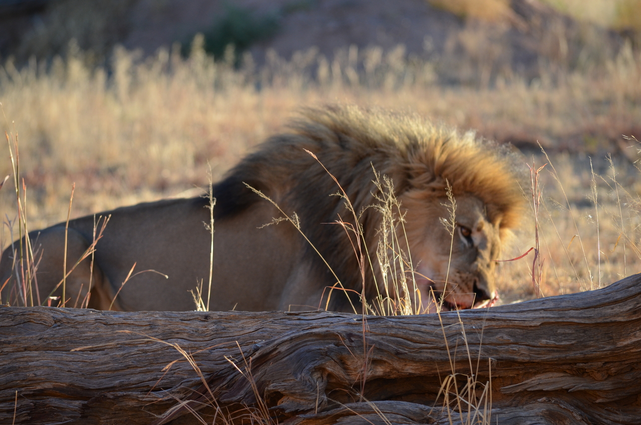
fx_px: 4398
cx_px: 320
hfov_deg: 8.3
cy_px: 212
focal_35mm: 248
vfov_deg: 5.5
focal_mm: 165
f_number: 5.6
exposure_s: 1/500
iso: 400
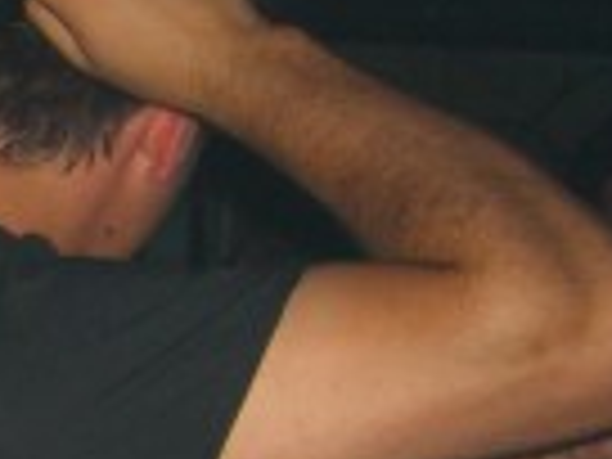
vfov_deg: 8.7
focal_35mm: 168
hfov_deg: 10.6
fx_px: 2970
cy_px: 639
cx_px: -680
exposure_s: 1/60
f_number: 2.8
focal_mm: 7.9
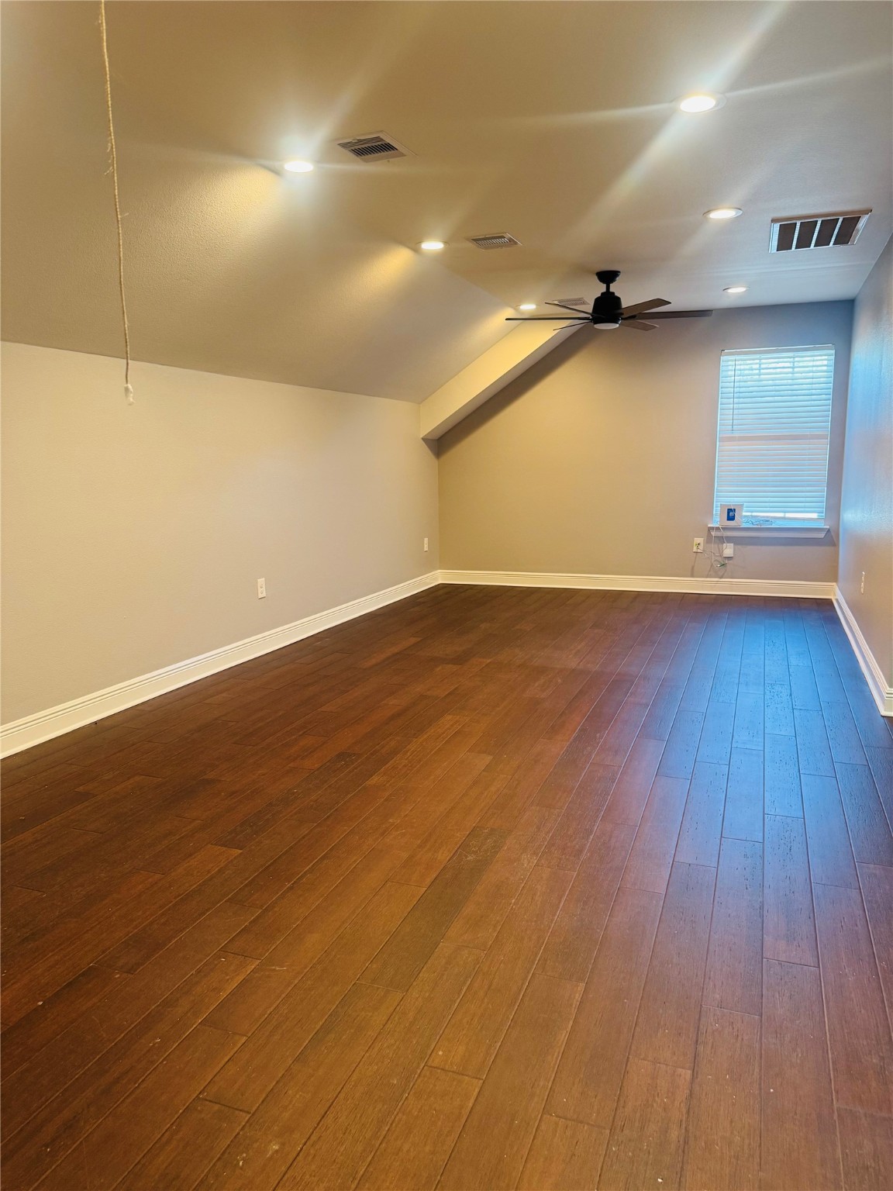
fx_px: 826
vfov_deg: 71.6
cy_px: 596
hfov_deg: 56.8
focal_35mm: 24
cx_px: 446
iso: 200
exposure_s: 1/60
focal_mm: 6.76
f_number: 1.78
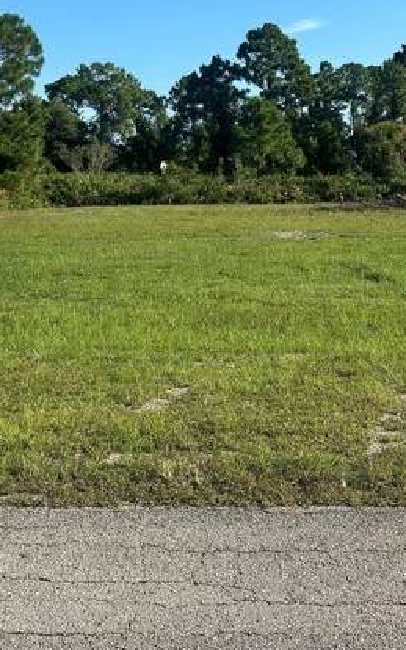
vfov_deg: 38.9
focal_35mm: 51
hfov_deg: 25.2
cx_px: 268
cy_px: 193
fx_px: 904
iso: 50
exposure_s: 1/3077
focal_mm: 5.7
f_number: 1.5
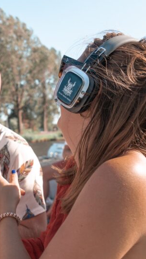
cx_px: 37
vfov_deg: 41.7
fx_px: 330
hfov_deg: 24.6
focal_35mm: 48
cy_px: 191
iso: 80
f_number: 5
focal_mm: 24
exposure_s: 1/250
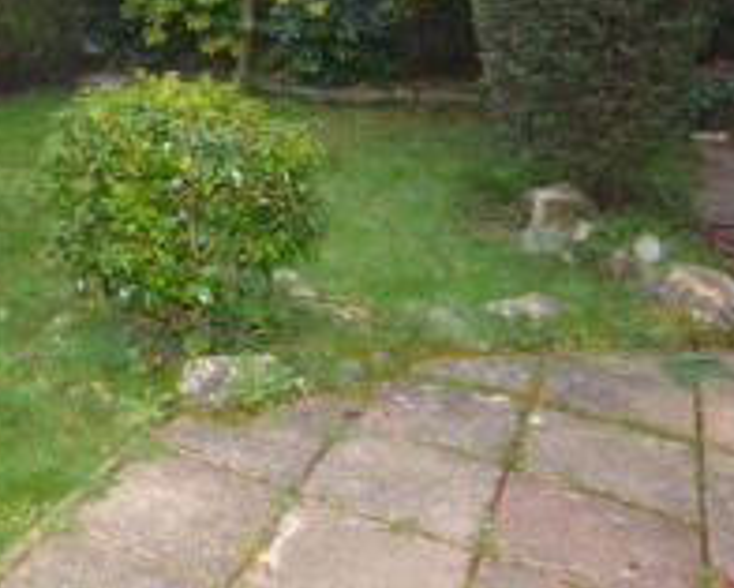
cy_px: 107
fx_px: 891
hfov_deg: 41.5
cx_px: 82
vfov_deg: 35.2
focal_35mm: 41
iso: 640
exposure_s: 1/60
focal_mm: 12
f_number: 4.5
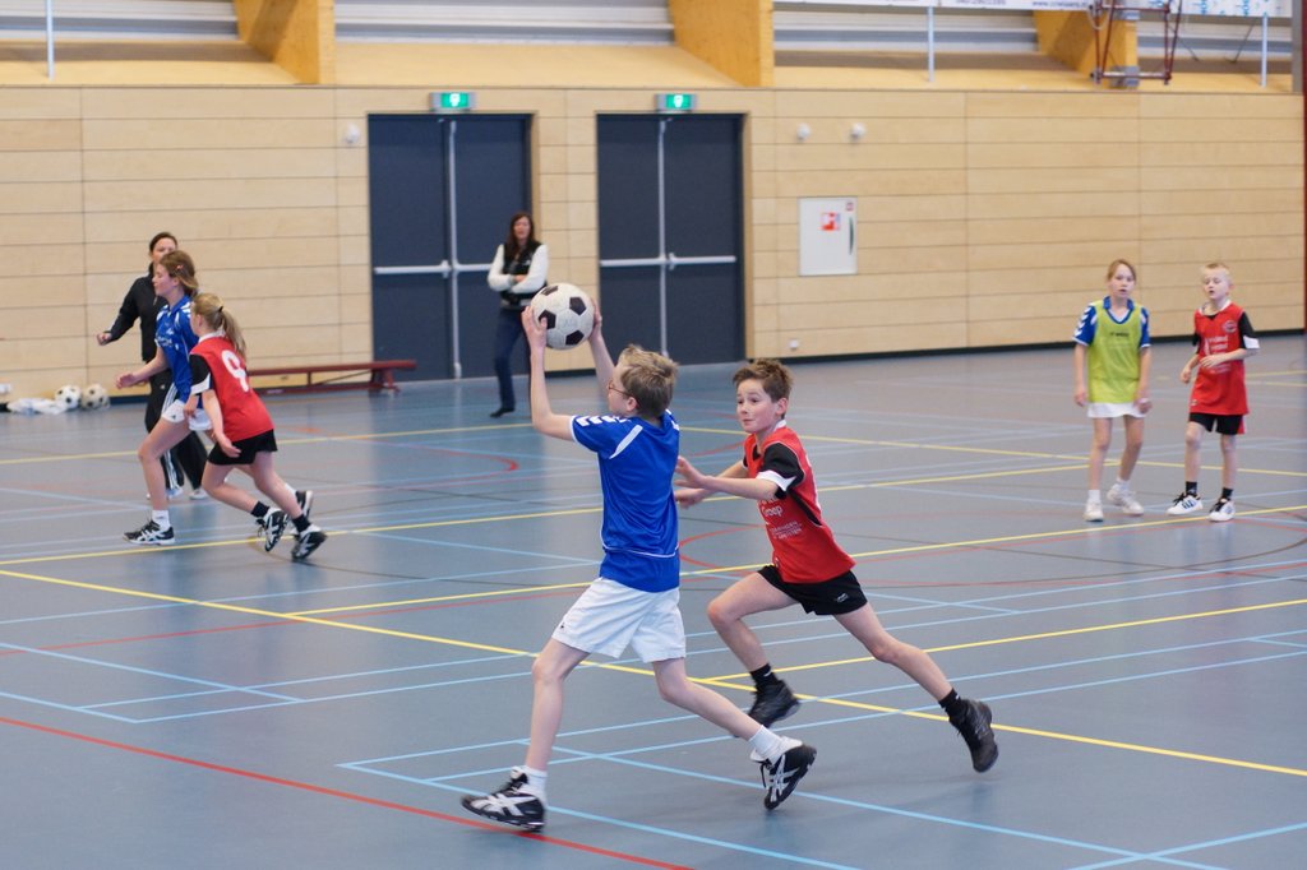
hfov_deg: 27.0
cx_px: 654
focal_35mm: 75
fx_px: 2722
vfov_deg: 18.2
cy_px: 435
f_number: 2.2
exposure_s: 1/250
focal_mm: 50
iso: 800
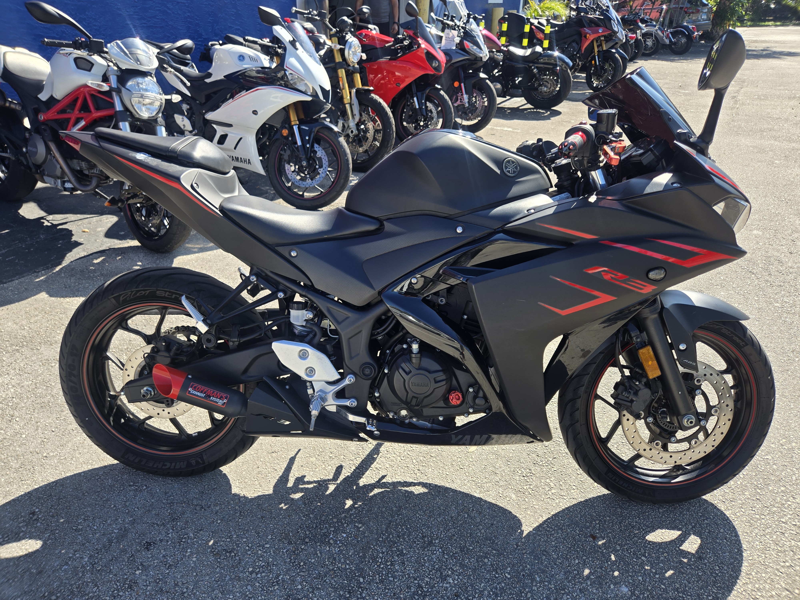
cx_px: 400
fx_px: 532
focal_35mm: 23
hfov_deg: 73.9
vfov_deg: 58.9
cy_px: 300
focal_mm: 5.4
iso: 25
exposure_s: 1/565
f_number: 1.8
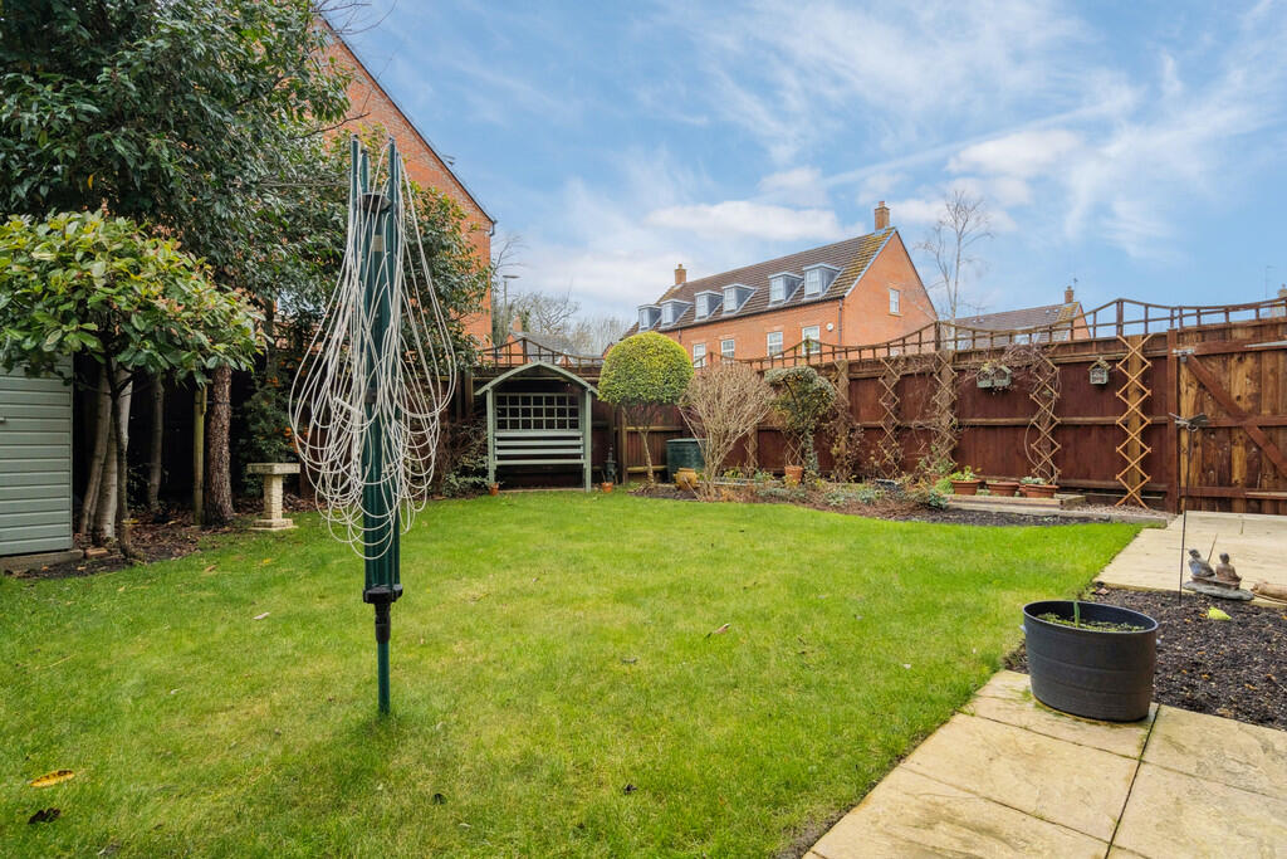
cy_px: 430
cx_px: 644
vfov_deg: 73.8
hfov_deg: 96.7
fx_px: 572
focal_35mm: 16
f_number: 8
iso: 640
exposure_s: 1/160
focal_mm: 16
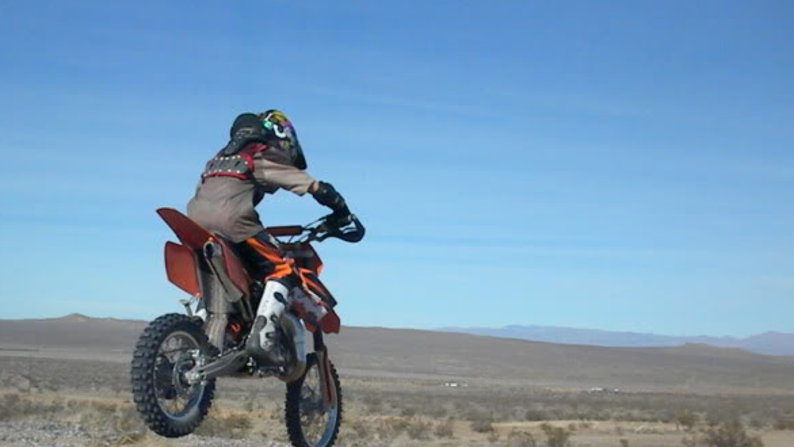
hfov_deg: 37.6
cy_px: 382
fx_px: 1158
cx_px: 295
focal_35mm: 55
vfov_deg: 21.5
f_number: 10
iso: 640
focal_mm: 6.6
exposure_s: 1/1600
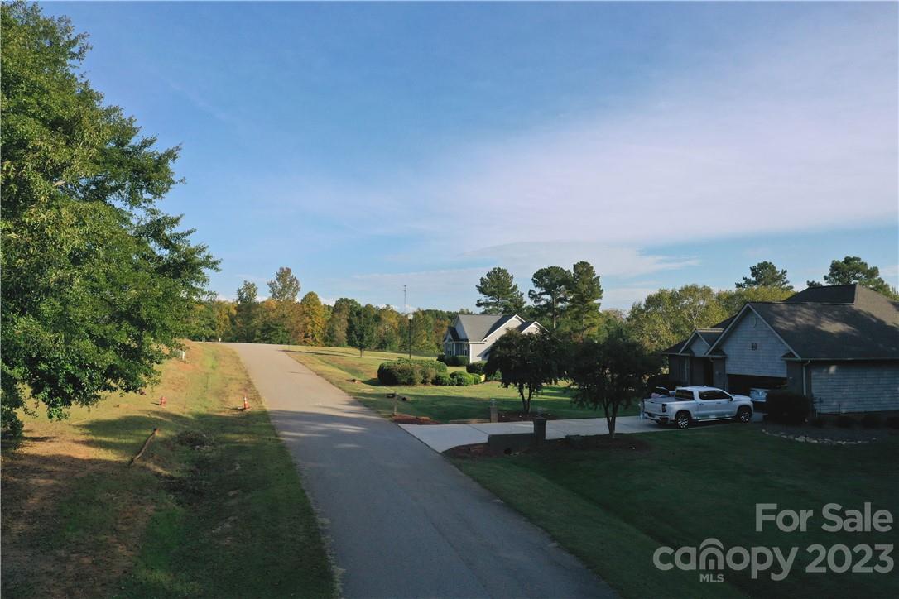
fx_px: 699
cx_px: 450
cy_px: 300
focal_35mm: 28
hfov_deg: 65.5
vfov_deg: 46.4
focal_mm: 10.26
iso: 100
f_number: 6.3
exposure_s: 1/500
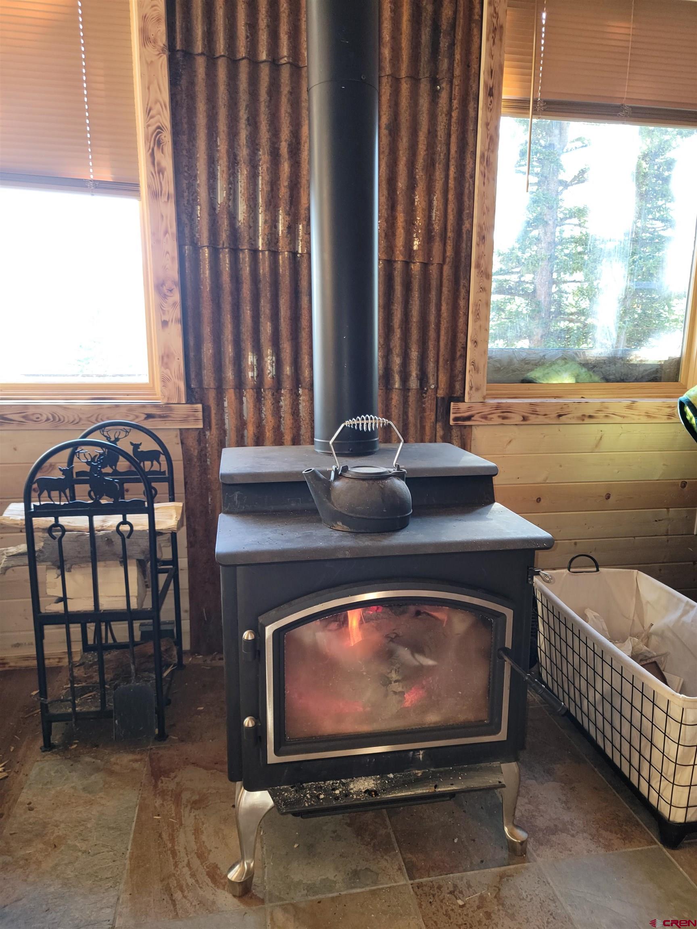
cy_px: 464
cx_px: 348
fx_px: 644
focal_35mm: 24
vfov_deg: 71.6
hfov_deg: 56.8
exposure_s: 1/30
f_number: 1.8
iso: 100
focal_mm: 6.7
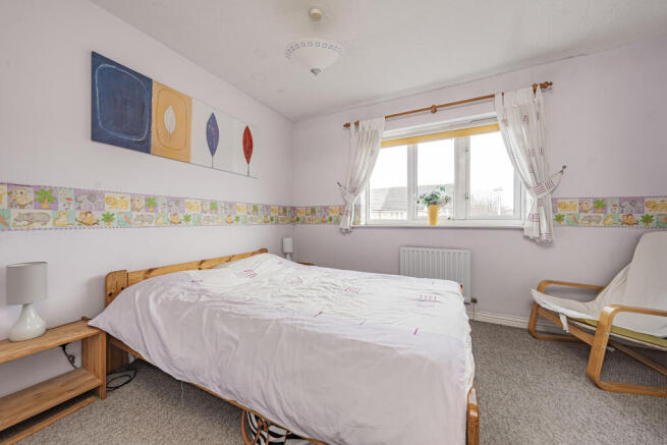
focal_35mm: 12
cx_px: 334
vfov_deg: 90.0
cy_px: 222
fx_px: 222
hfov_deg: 112.6
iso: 320
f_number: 9
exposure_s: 1/15
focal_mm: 12
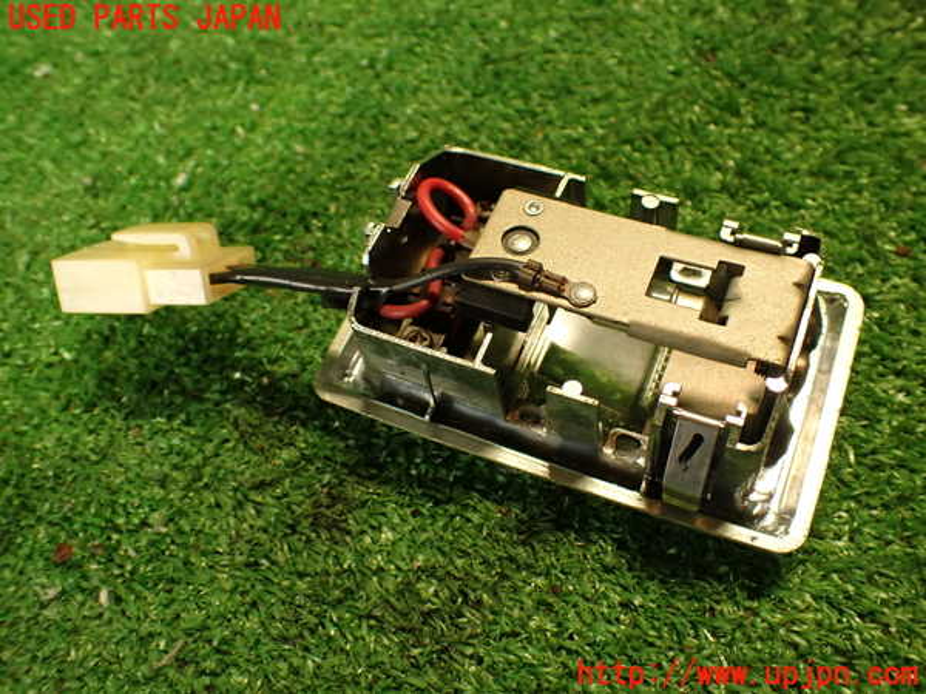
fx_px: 856
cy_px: 347
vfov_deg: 44.2
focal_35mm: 32
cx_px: 463
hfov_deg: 56.8
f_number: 2.4
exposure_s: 1/30
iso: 320
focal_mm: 5.79
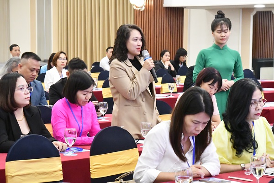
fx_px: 852
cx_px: 137
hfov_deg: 18.3
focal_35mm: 112
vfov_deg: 12.2
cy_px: 92
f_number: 9
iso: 16000
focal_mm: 75
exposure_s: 1/125
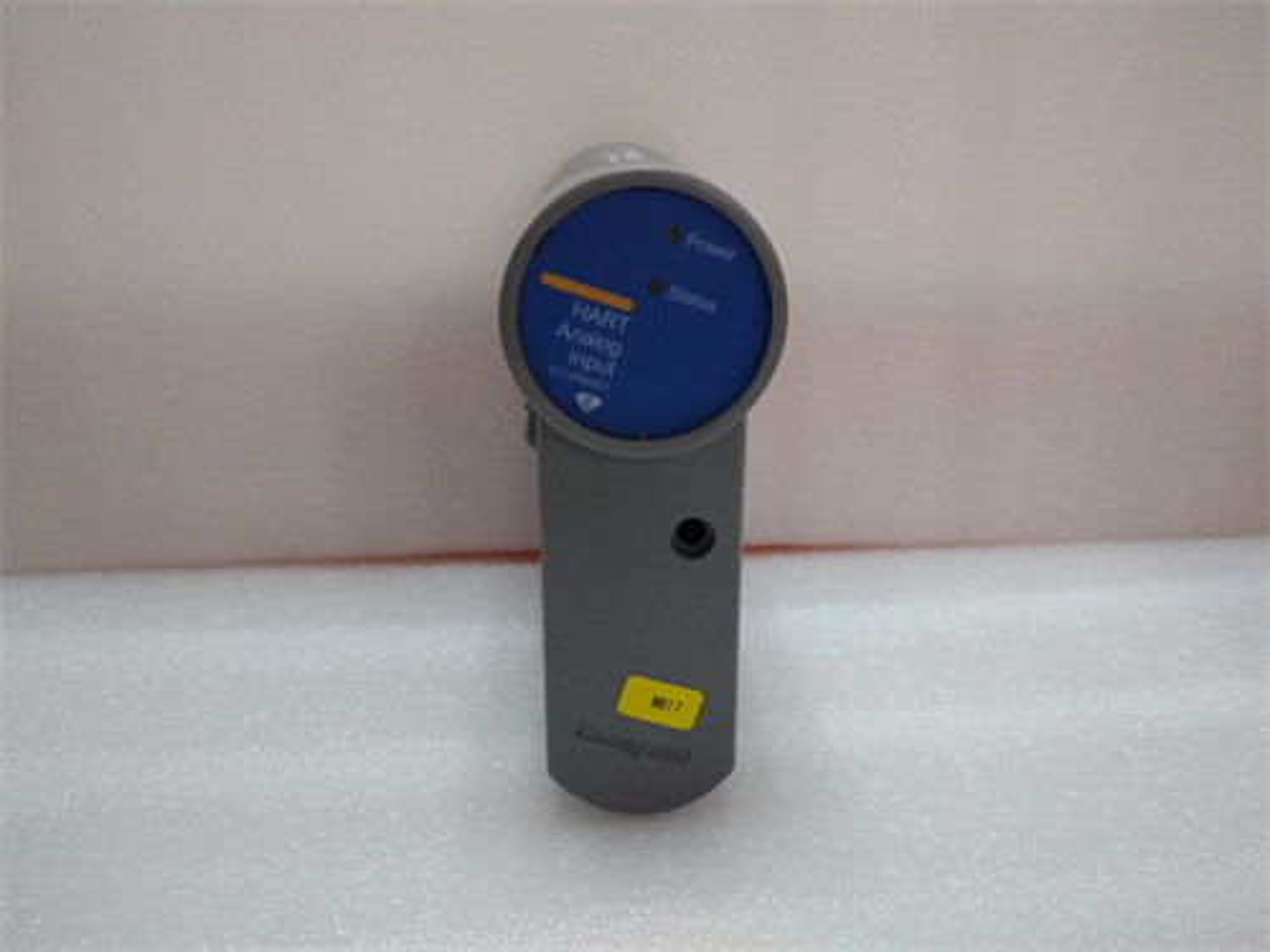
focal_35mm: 27
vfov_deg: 51.4
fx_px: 991
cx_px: 635
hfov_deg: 65.3
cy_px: 476
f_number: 2
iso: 759
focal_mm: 3.79
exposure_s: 1/33
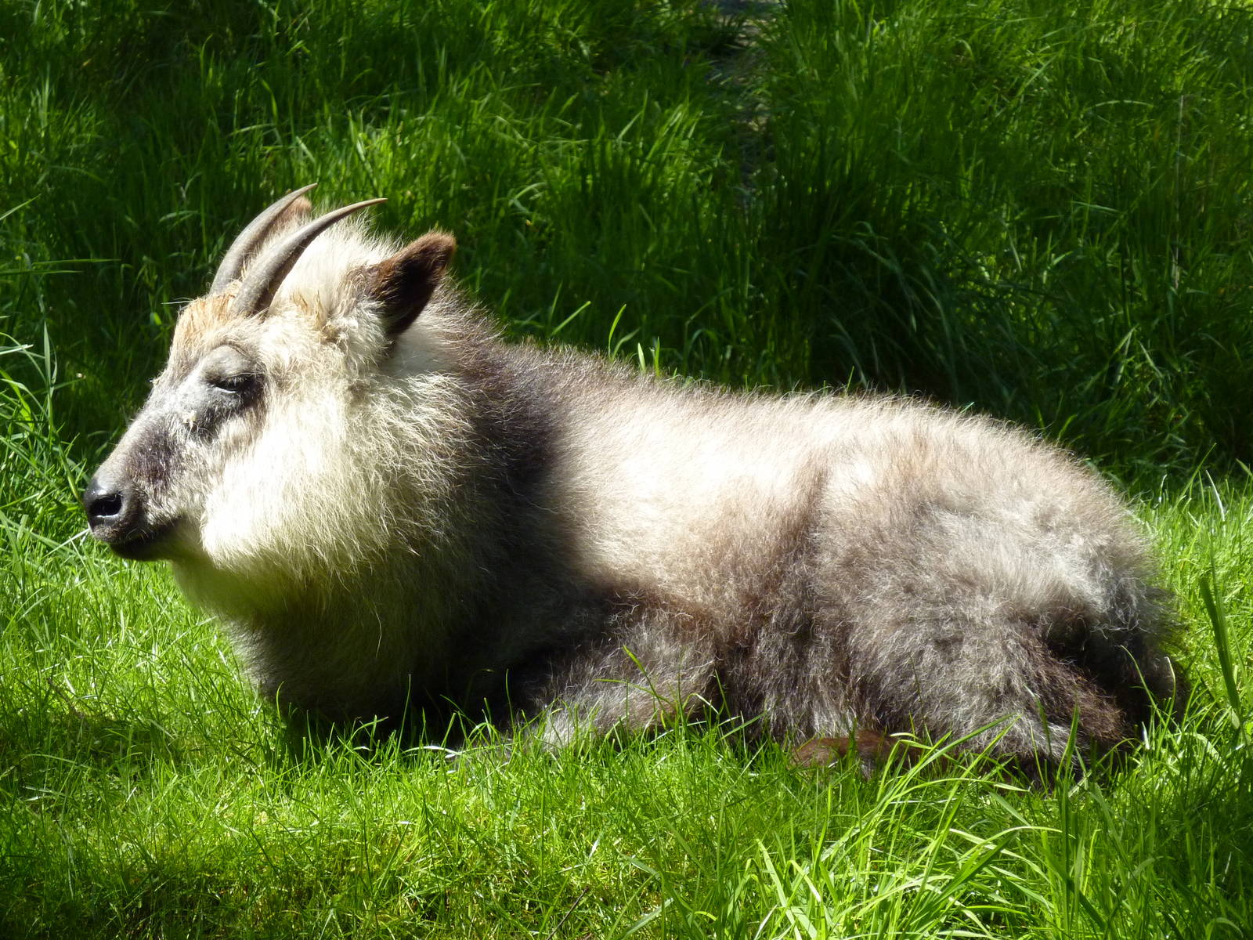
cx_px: 626
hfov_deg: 11.7
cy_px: 470
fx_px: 6117
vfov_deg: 8.8
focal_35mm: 169
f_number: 4.5
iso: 250
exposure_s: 1/500
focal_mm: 27.8
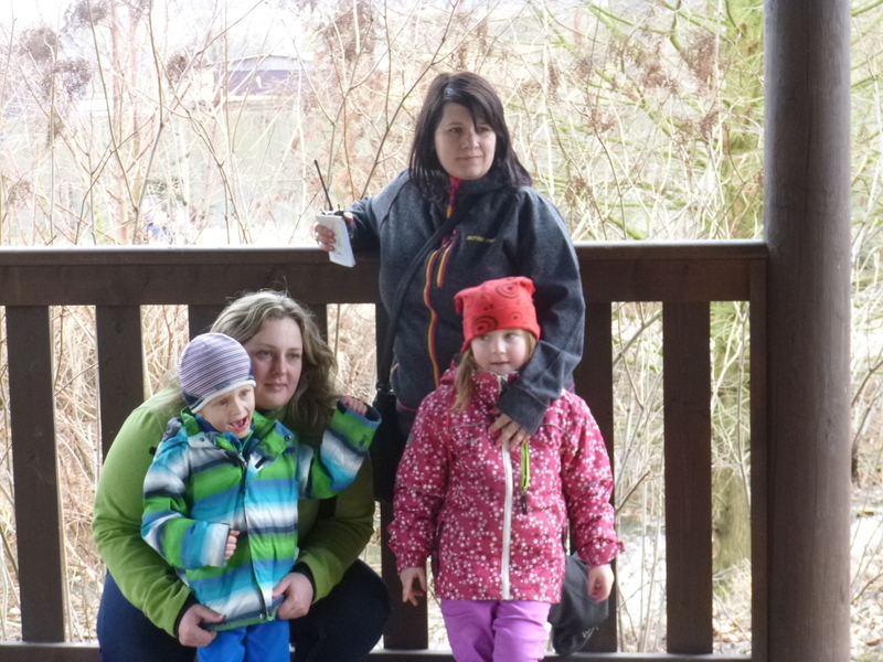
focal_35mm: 80
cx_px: 442
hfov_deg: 24.4
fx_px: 2041
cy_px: 331
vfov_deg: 18.4
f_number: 4.9
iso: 400
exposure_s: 1/50
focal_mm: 14.2
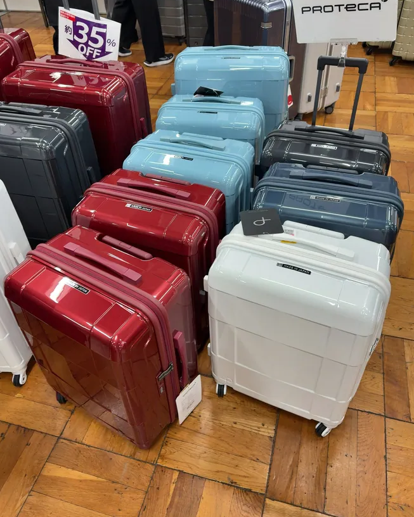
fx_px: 429
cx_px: 204
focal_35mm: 28
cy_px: 246
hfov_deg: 51.5
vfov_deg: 62.2
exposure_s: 1/50
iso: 80
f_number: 1.6
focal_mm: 5.96
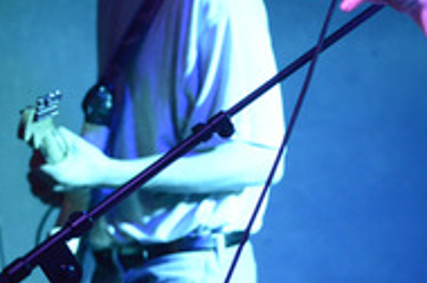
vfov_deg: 7.4
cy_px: 45
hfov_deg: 11.0
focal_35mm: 185
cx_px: 439
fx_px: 2191
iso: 6400
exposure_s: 1/200
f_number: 2.8
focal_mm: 78
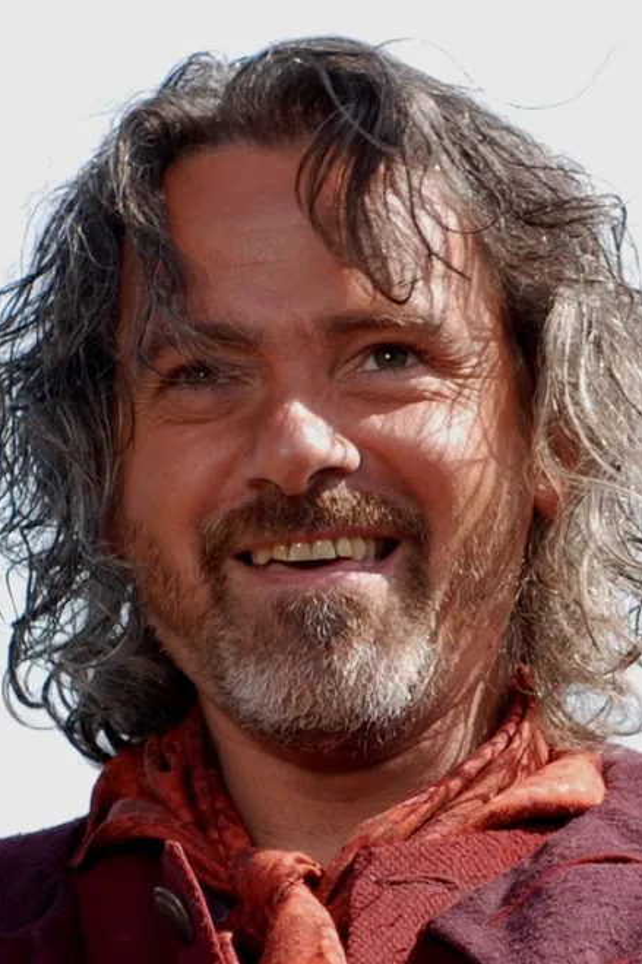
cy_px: 480
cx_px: 320
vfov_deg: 22.4
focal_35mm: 91
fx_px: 2435
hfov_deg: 15.0
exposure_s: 1/320
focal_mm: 60
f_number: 4.5
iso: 100
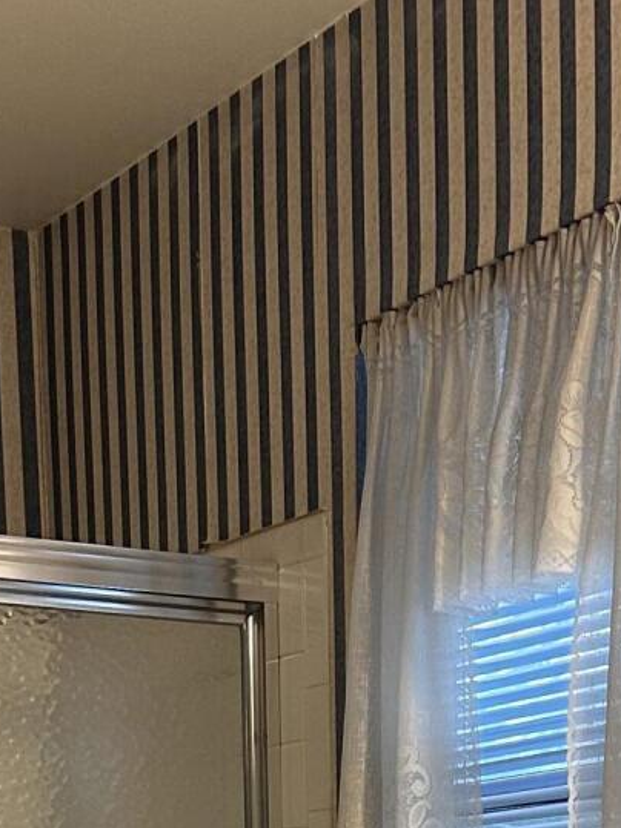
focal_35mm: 89
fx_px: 2130
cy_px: 1264
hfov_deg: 16.6
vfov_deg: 19.1
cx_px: 367
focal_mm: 6.86
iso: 200
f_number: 1.78
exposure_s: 1/120
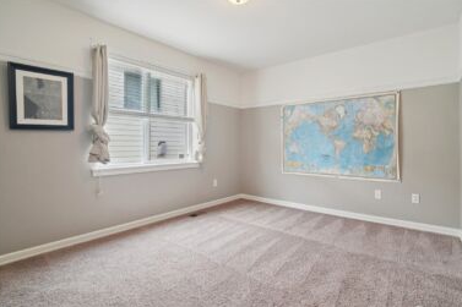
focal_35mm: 17
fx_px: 218
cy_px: 161
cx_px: 237
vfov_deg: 70.3
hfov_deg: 93.3
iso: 1600
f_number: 8
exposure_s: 1/100
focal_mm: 16
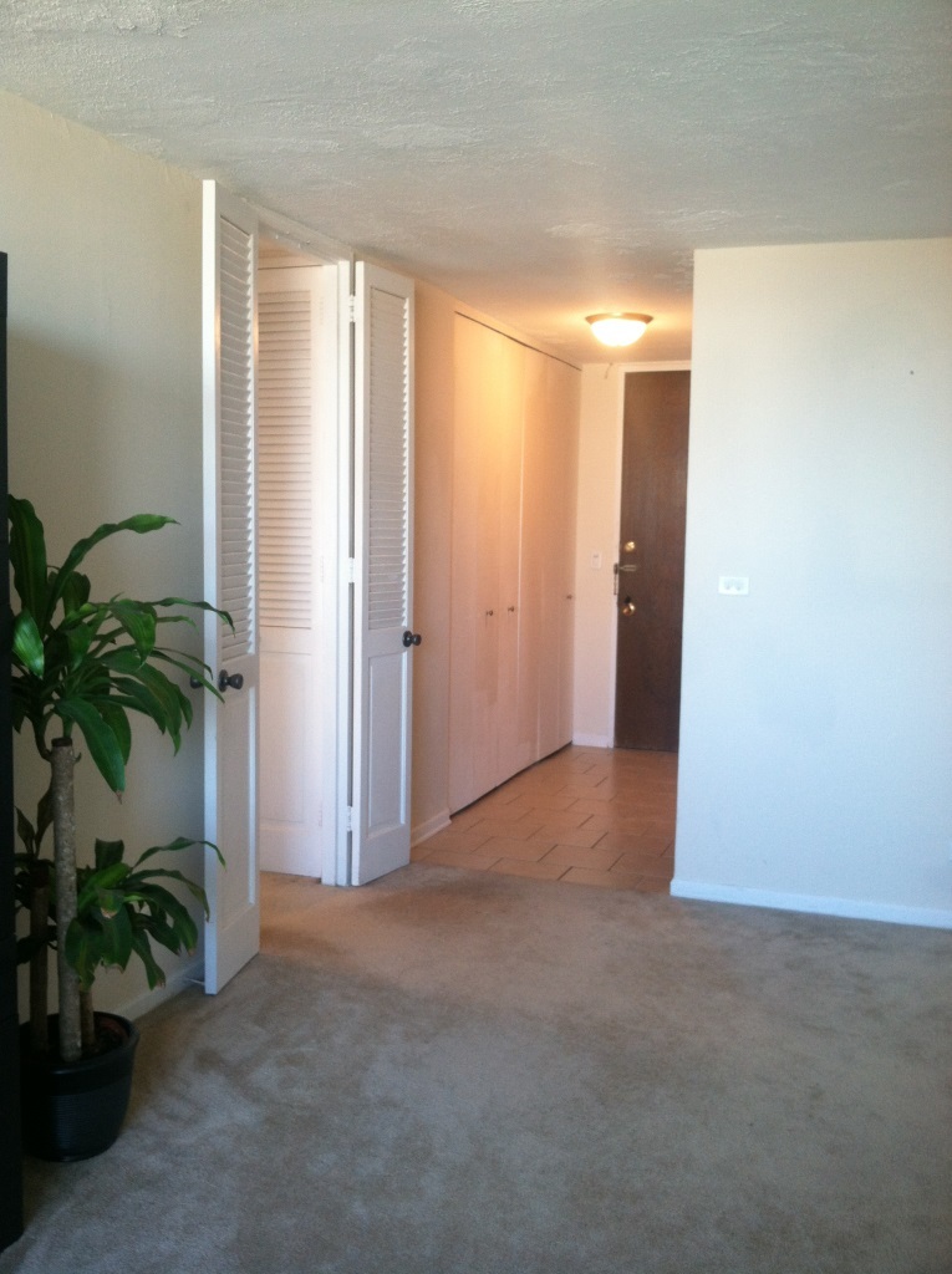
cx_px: 476
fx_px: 1287
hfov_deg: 40.6
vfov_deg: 52.7
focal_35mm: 35
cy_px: 637
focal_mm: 3.85
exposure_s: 1/17
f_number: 2.8
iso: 80
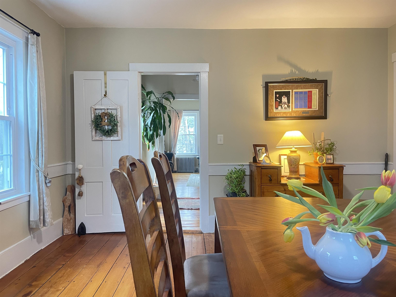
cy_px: 148
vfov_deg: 53.1
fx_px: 297
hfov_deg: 67.3
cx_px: 198
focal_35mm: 26
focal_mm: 4.2
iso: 400
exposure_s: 1/40
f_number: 1.6
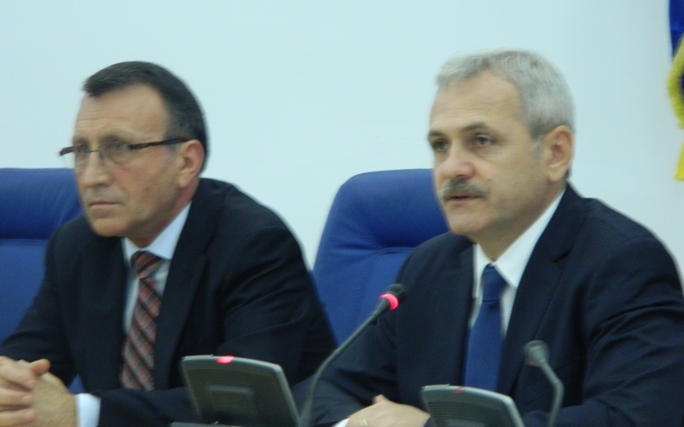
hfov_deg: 8.9
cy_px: 197
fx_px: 4381
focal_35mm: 235
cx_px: 342
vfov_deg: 5.6
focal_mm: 39.7
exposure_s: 1/13
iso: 400
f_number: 5.4
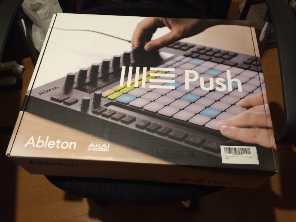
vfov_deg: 48.2
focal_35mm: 29
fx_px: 248
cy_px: 111
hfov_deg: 61.7
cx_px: 148
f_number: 2.2
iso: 250
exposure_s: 1/17
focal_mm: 4.15
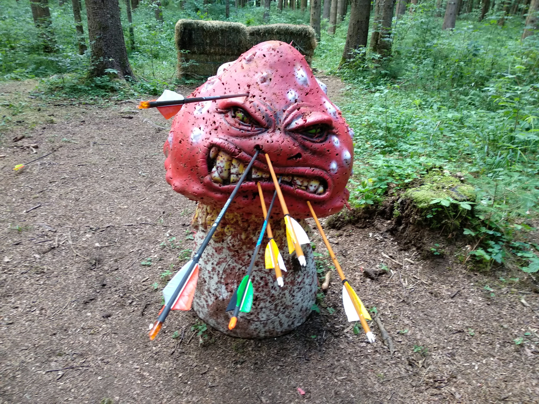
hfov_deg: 67.3
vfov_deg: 53.1
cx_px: 270
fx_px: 405
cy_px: 202
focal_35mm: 26
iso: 400
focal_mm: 3.81
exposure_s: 1/25
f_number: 2.2
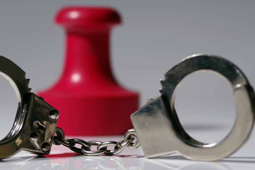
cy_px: 95
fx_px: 1027
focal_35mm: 145
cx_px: 106
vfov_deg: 9.5
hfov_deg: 14.1
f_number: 7.1
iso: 100
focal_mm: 100
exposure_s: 1/160
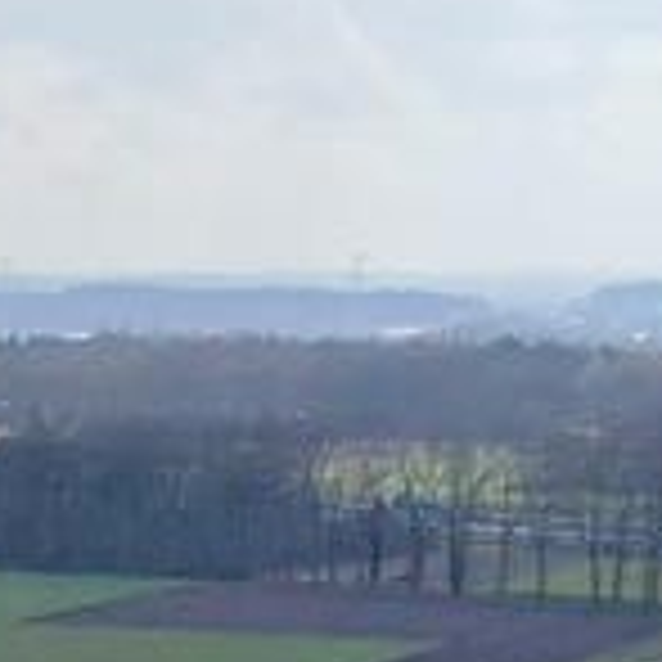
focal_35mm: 218
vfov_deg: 7.3
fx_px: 4717
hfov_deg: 6.6
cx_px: -1851
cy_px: 1851
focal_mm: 10.26
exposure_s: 1/80
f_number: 3.5
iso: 100
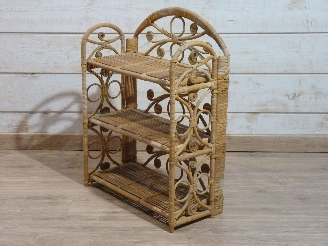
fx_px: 663
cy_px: 123
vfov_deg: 21.0
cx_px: 164
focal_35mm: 70
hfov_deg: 27.8
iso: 800
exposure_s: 1/25
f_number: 3.4
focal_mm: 12.4
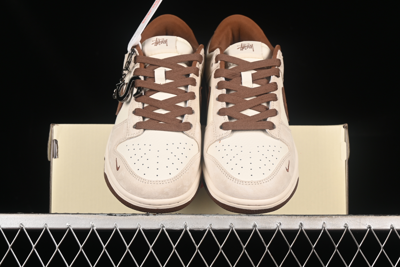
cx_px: 200
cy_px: 134
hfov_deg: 27.0
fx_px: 833
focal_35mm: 75
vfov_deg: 18.2
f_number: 8
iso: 160
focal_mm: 50
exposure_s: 1/80
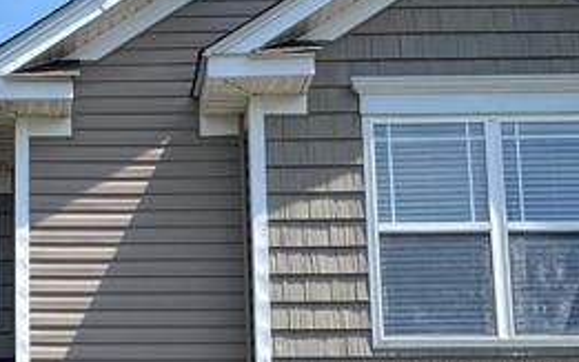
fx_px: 1704
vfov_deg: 11.8
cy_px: 449
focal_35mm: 108
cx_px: 13
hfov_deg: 18.8
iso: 32
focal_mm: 4.25
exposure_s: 1/2410
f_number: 1.8
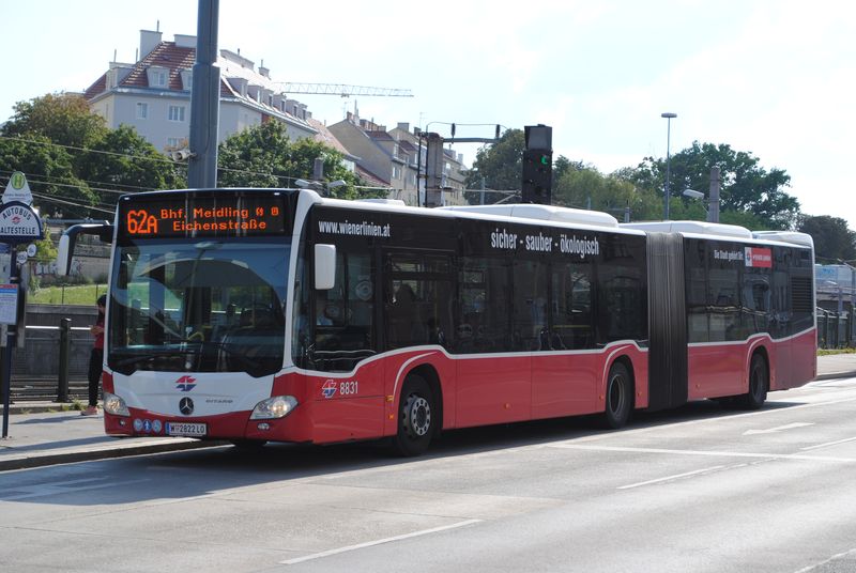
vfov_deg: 16.6
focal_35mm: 82
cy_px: 286
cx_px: 428
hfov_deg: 24.6
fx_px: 1965
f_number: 7.1
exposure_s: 1/250
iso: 100
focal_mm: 55
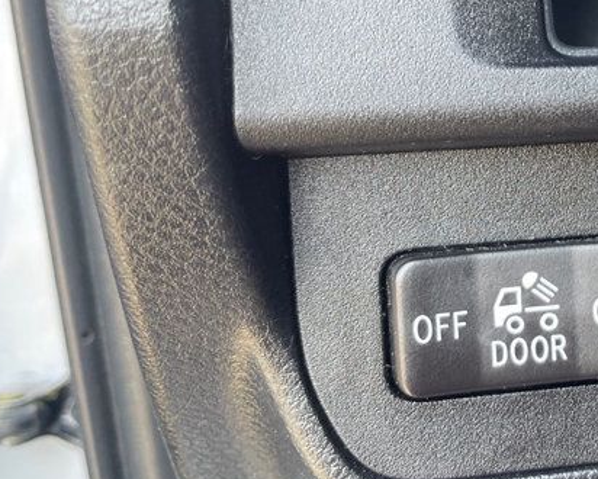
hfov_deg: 26.6
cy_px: 126
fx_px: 1116
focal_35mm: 63
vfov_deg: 24.0
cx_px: 720
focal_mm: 5.1
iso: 125
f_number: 1.6
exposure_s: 1/121
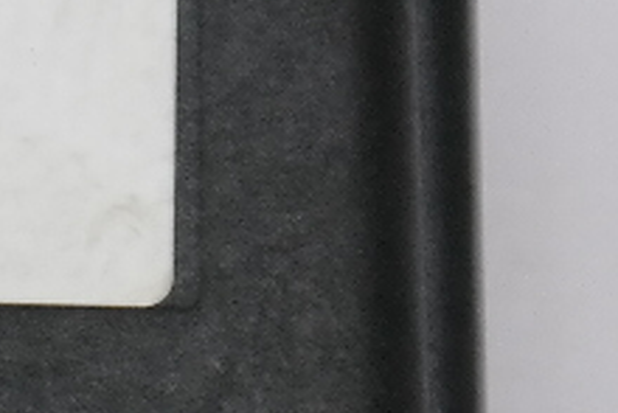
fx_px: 10787
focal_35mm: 628
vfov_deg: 2.2
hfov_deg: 3.2
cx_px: -860
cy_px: 922
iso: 400
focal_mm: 52
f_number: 5.6
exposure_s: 1/80
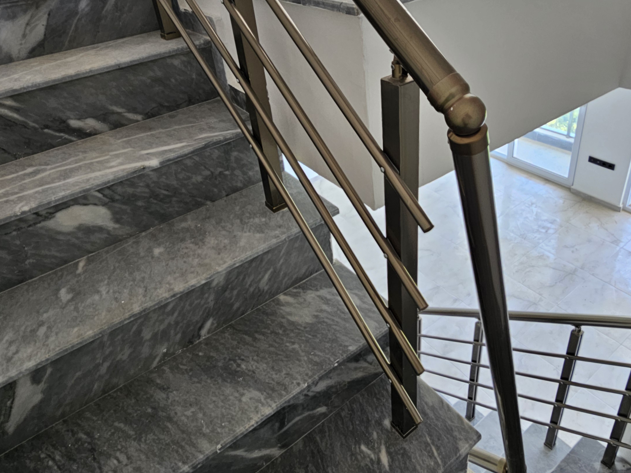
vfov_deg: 55.8
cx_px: 347
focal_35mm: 24
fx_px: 437
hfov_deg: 71.4
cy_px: 164
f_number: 2.2
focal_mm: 2.2
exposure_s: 1/50
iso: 80
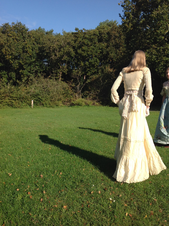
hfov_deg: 40.6
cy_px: 113
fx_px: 228
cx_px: 84
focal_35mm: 35
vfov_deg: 52.7
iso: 50
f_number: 2.4
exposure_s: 1/1779
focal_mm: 4.28
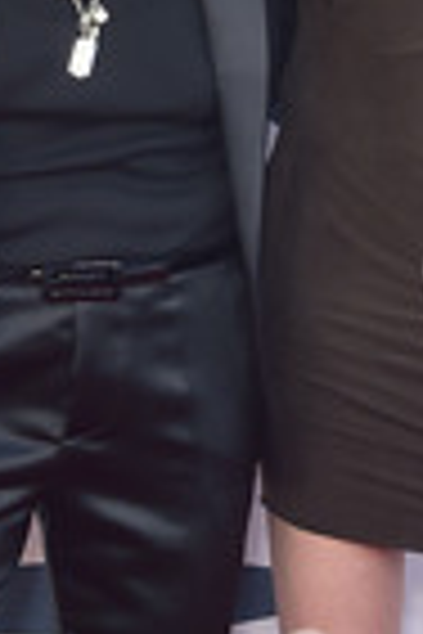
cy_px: 63
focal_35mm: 142
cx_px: 250
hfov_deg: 9.7
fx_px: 2503
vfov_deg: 14.3
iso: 640
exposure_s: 1/250
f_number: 6.3
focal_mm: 50
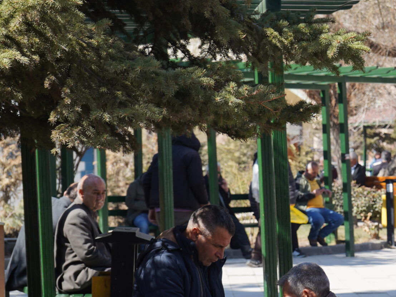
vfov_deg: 9.5
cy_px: 205
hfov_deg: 12.5
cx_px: 412
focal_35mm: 156
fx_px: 1784
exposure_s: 1/200
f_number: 5.6
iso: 100
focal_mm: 70
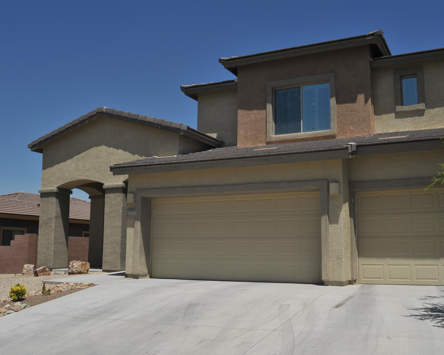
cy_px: 180
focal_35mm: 40
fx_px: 526
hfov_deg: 45.7
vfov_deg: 37.3
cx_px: 247
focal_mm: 35
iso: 250
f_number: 16
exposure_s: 1/320
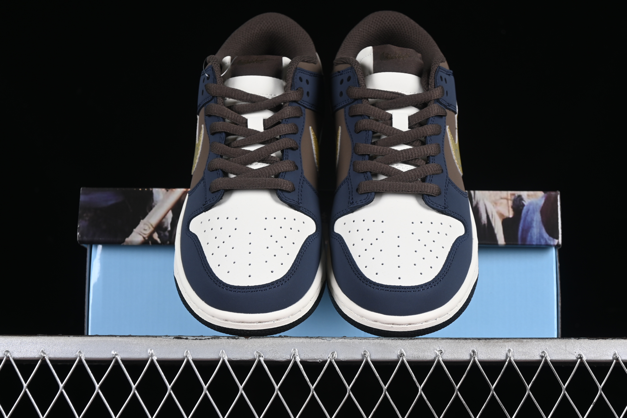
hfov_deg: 27.0
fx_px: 1306
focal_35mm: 75
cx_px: 314
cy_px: 209
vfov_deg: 18.2
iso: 160
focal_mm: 50
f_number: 6.3
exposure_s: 1/60
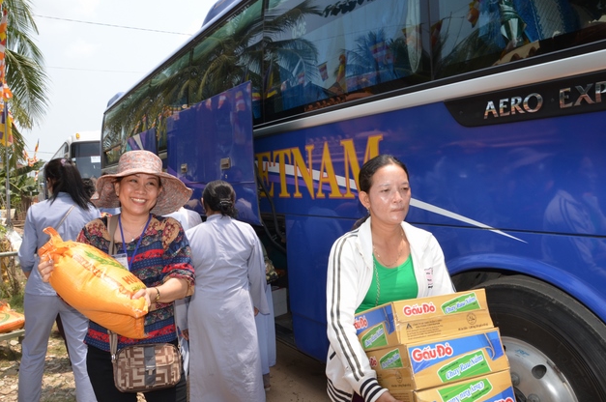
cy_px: 197
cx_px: 302
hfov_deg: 65.6
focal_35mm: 28
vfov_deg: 46.3
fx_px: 471
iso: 640
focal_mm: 18
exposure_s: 1/250
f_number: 16
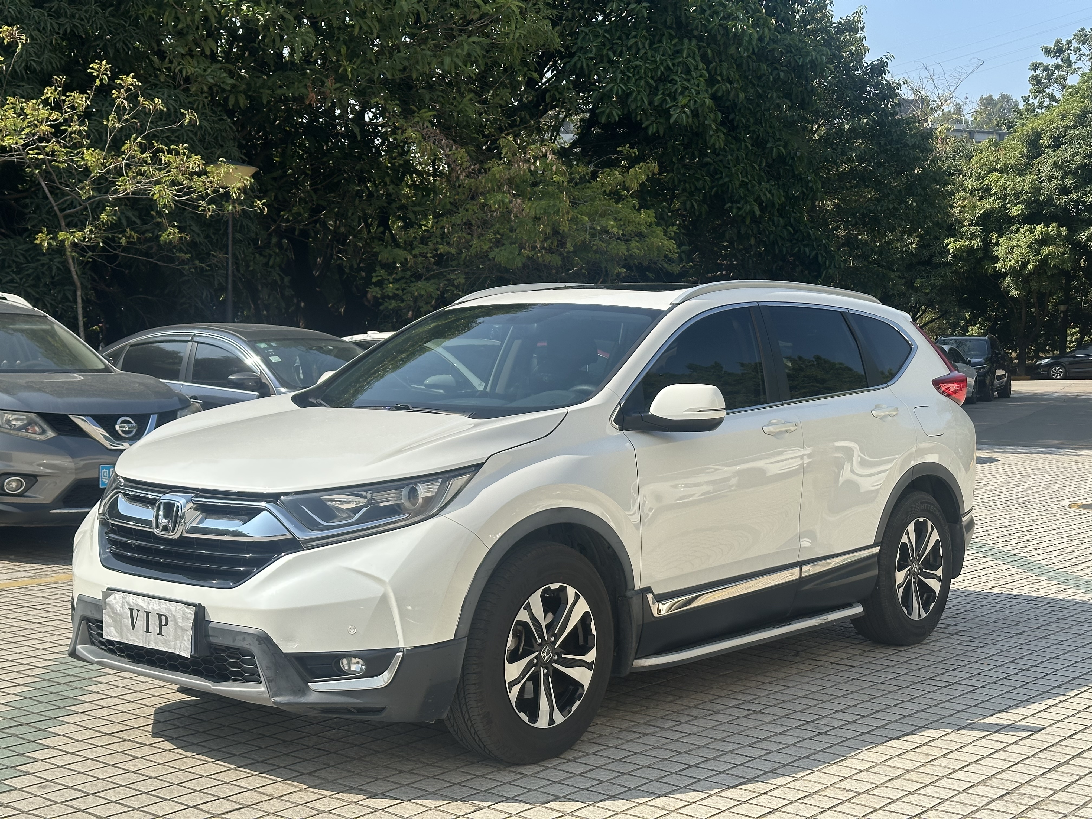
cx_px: 546
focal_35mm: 48
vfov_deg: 30.3
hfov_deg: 39.7
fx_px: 1514
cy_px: 410
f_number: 1.78
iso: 64
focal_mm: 6.86
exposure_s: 1/3731
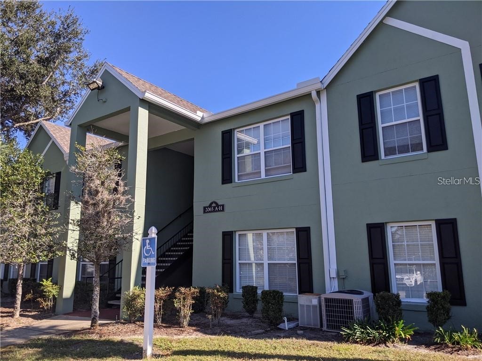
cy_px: 180
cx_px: 241
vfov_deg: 51.4
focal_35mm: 27
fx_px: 376
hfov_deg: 65.3
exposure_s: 1/1675
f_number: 1.8
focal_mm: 4.44
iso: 47
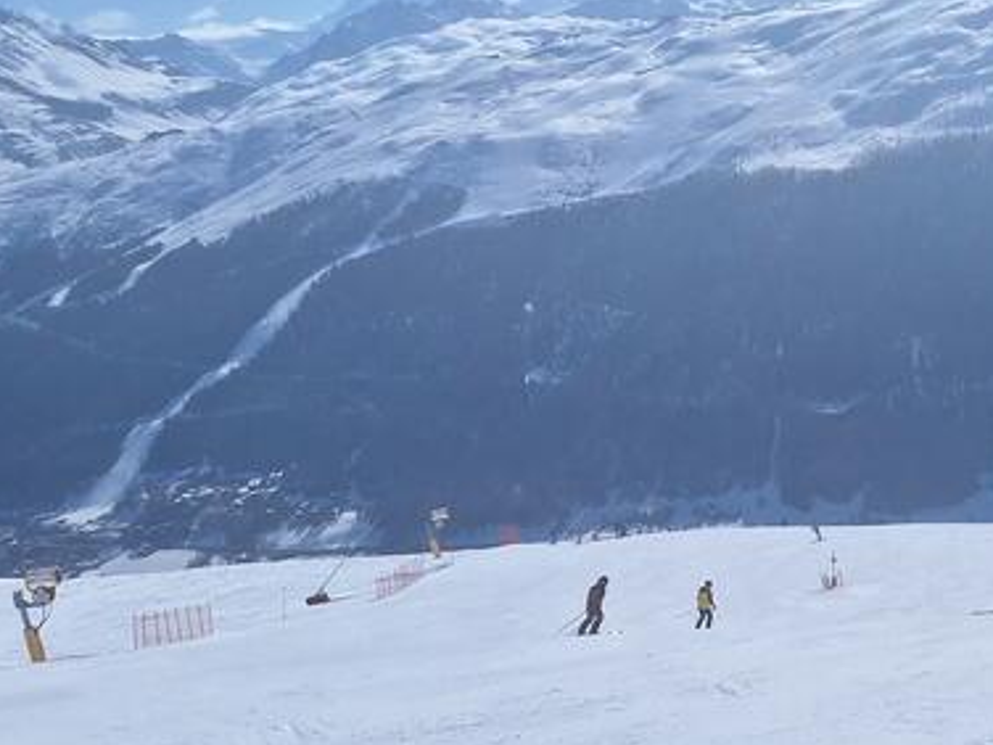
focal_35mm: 63
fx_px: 1807
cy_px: 192
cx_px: 951
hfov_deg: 29.1
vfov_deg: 23.1
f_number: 1.8
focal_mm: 5.54
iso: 25
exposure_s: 1/11236
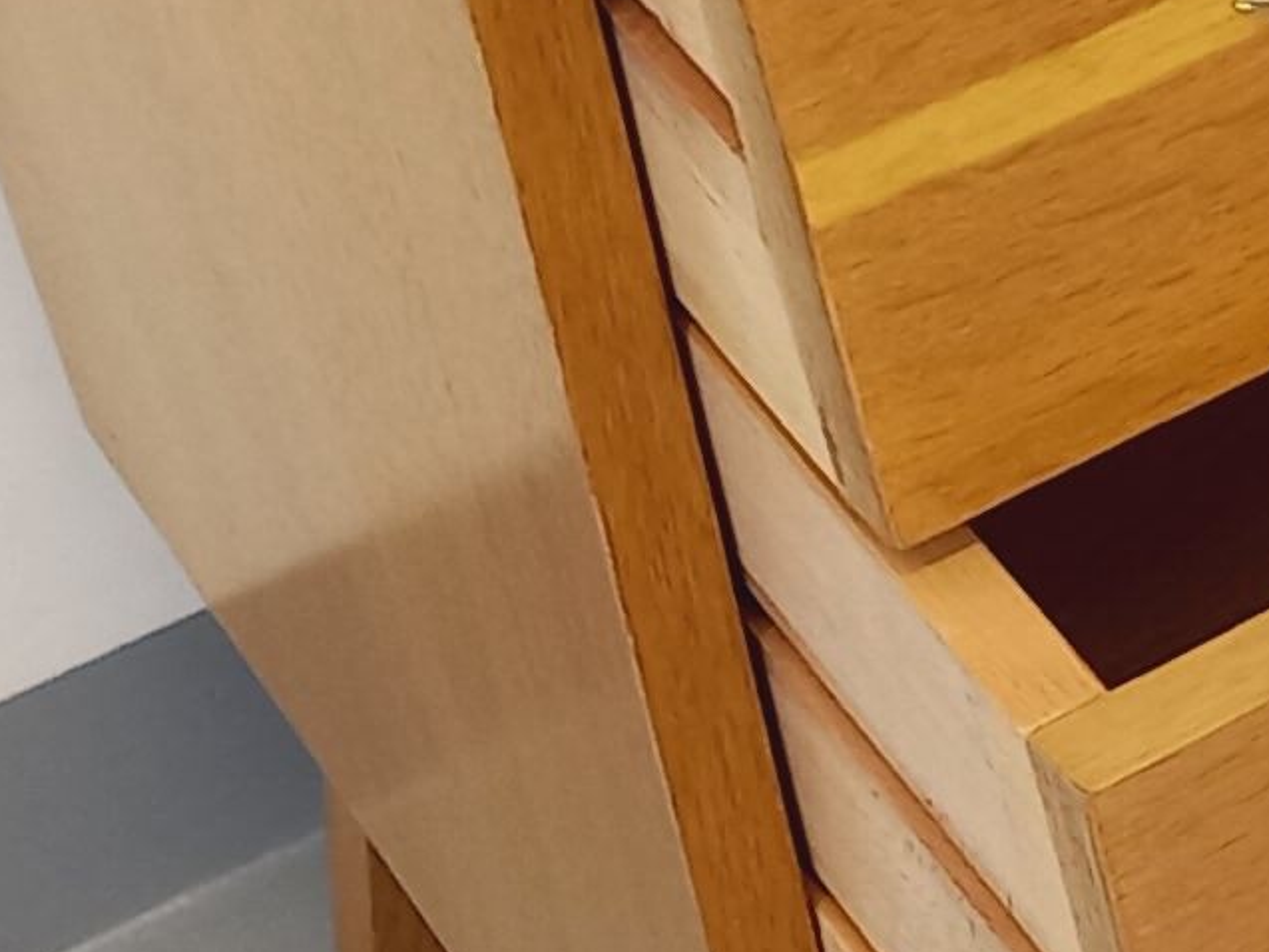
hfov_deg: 11.2
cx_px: 2638
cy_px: -127
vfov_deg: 9.4
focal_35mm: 157
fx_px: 5757
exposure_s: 1/49
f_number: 1.8
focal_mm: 4.65
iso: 250
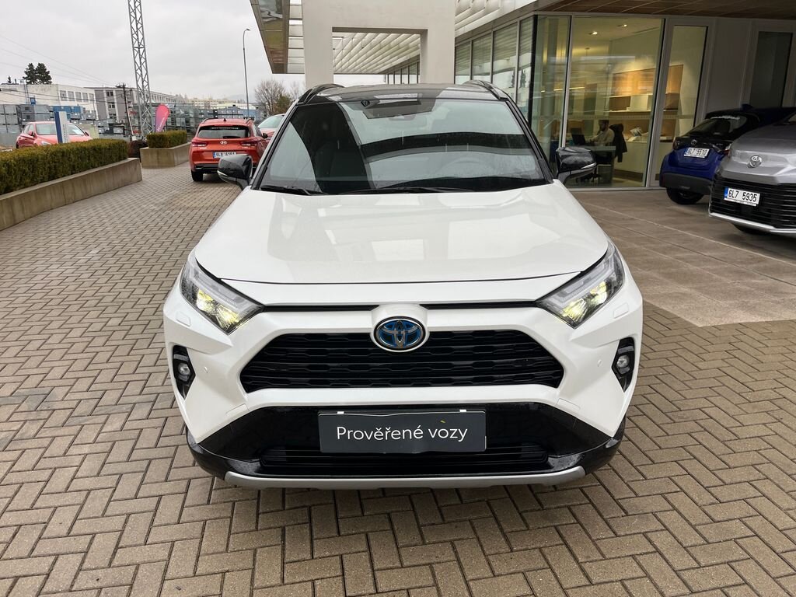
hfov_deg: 67.3
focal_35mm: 26
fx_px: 598
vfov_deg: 53.1
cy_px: 298
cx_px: 398
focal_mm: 5.1
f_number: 1.6
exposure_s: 1/315
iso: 50
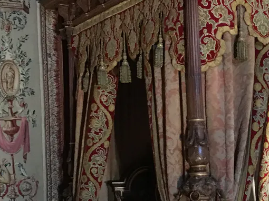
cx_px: 277
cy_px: 126
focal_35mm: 91
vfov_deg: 16.2
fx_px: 707
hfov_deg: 20.7
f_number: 2.2
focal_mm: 4.15
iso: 500
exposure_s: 1/17
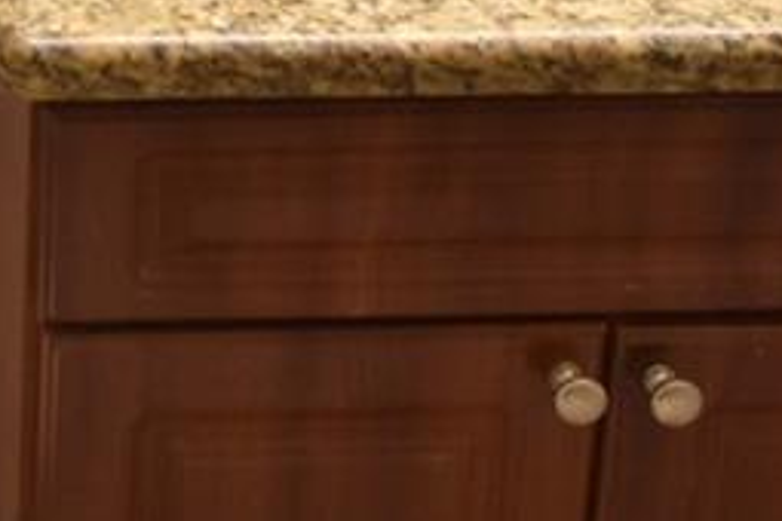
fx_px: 2042
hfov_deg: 20.0
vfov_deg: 13.2
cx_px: -209
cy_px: -411
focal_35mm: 94
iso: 800
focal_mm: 10
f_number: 3.5
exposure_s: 1/60
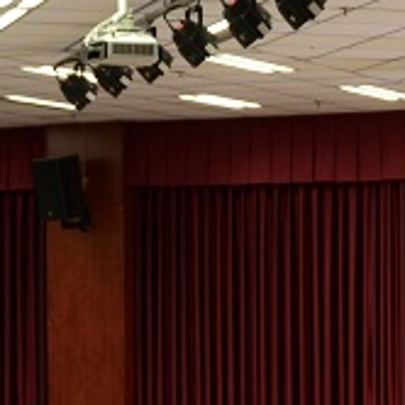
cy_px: 318
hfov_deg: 11.8
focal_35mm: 147
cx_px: 344
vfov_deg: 11.8
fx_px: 1946
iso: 200
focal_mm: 24
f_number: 3.8
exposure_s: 1/10
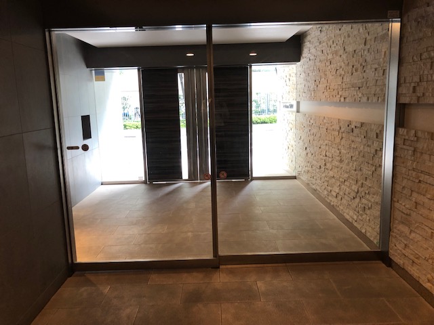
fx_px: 351
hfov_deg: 63.4
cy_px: 162
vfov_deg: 49.7
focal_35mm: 28
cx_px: 217
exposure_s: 1/17
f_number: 1.8
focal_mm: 3.99
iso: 40
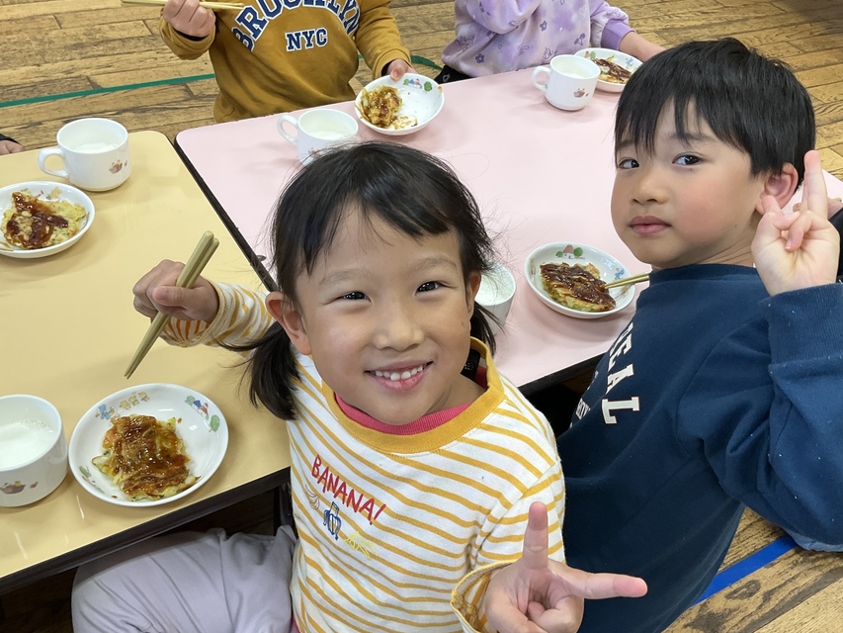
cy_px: 313
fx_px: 828
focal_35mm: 34
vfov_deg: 41.8
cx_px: 408
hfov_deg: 53.9
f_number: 1.8
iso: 50
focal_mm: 3
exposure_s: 1/60
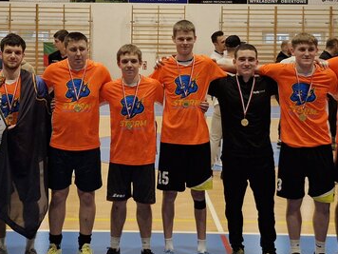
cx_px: 141
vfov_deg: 23.4
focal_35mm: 62
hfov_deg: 31.1
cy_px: 59
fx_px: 605
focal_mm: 5.54
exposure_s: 1/100
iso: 100
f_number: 1.8
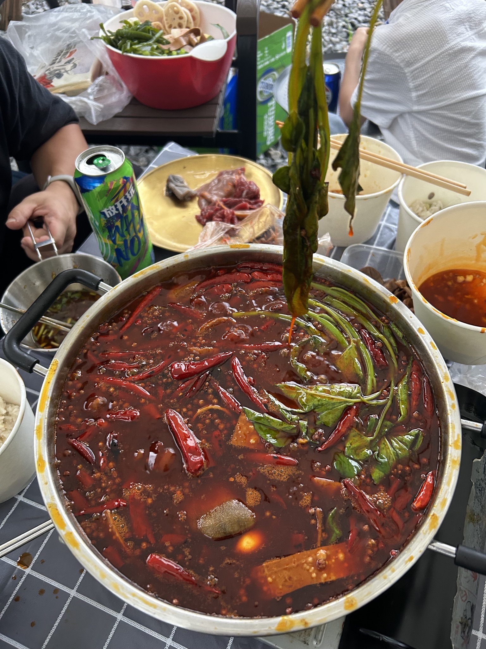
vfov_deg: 67.3
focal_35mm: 26
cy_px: 324
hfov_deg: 53.1
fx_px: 487
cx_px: 243
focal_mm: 5.7
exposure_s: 1/60
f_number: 1.5
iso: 320
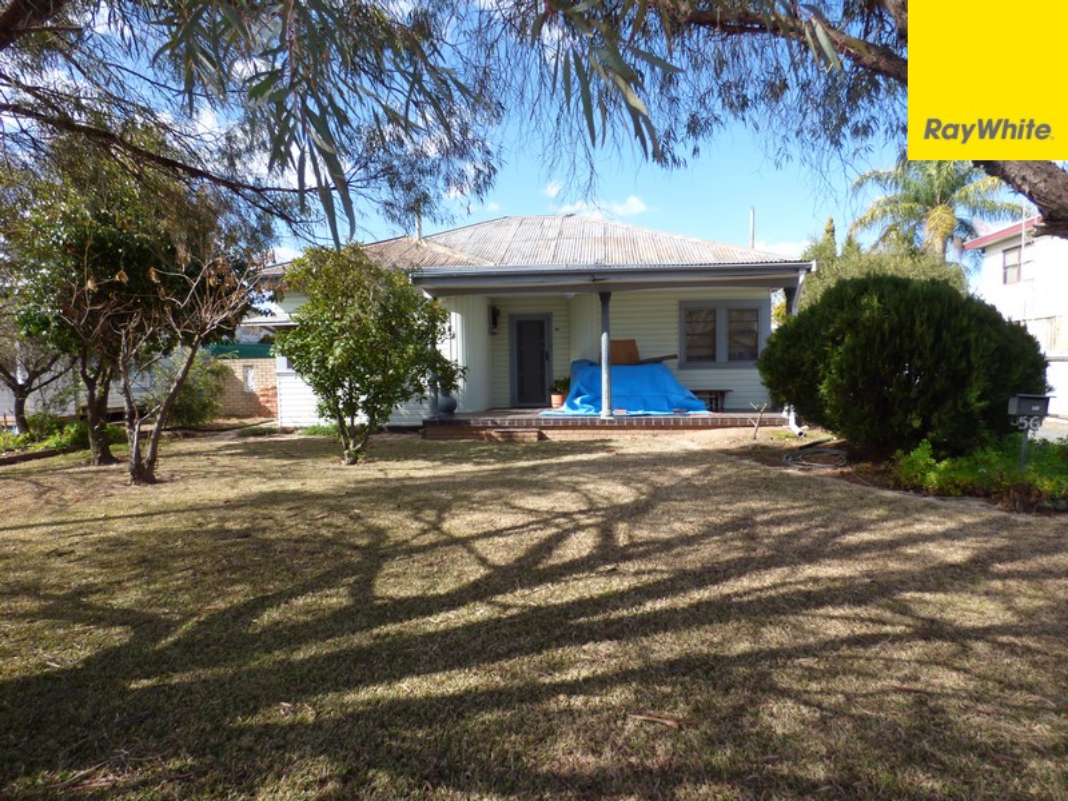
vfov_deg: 66.0
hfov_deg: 81.7
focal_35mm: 20
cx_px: 534
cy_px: 400
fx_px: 617
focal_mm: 3.58
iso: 100
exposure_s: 1/640
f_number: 2.8
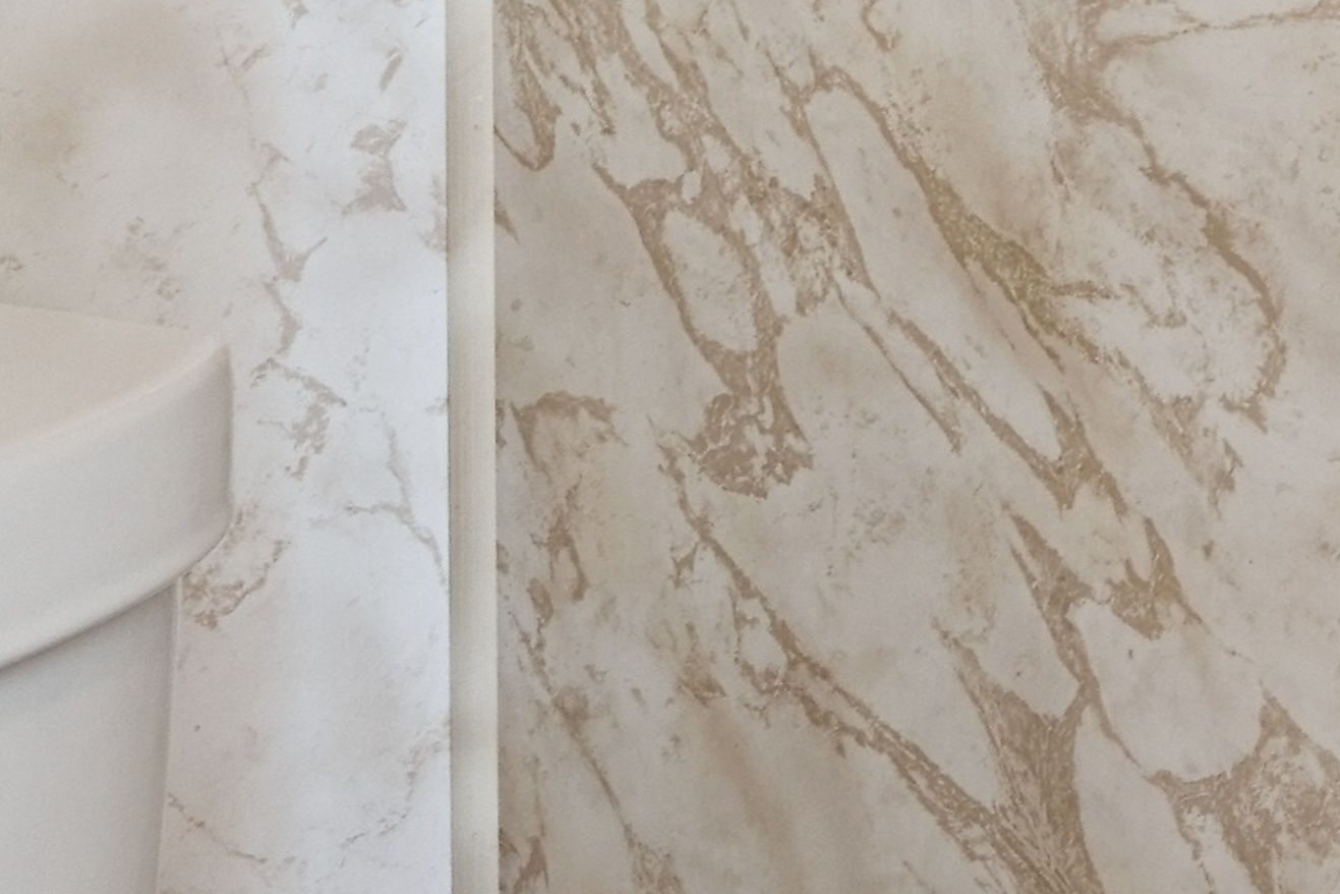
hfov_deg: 14.0
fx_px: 3908
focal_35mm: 105
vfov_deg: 11.9
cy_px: -776
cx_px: 3166
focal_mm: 16
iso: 400
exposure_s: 1/5
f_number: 9
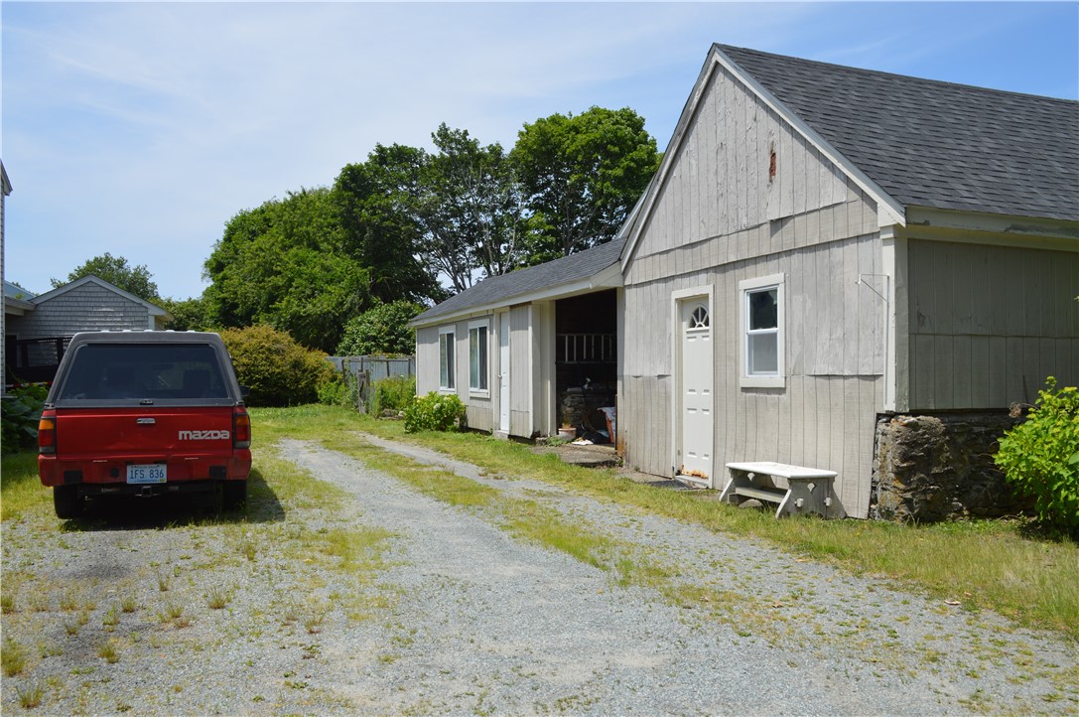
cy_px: 358
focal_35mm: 33
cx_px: 540
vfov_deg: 39.9
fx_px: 988
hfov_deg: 57.3
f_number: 8
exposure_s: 1/250
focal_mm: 22
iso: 100
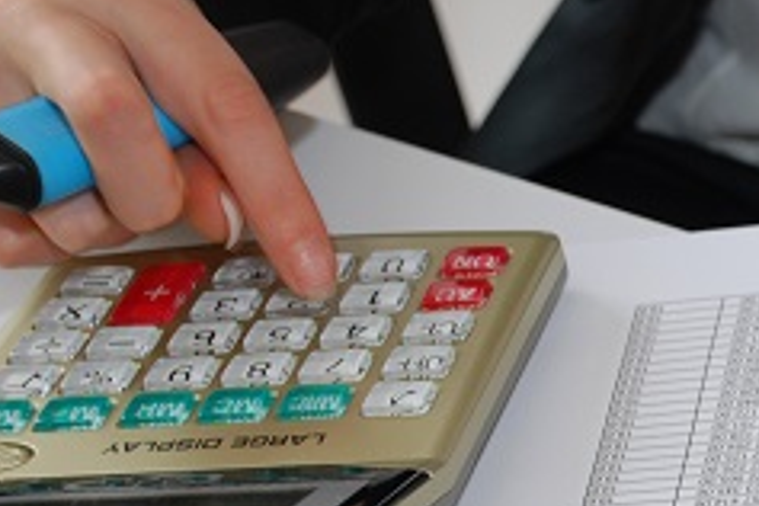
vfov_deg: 8.2
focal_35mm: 167
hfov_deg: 12.0
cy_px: 527
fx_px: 3521
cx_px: 929
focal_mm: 44
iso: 200
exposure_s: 1/40
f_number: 4.8
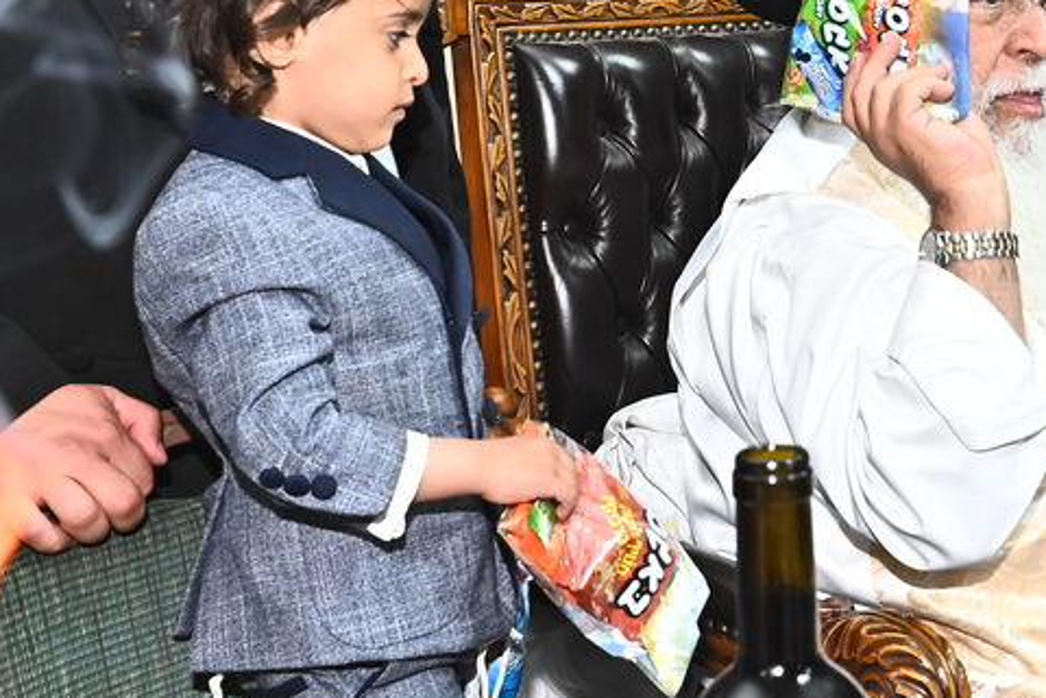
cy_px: 37
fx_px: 2034
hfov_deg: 27.7
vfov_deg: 19.0
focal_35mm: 70
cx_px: 961
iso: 2000
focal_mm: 24
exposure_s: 1/200
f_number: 9
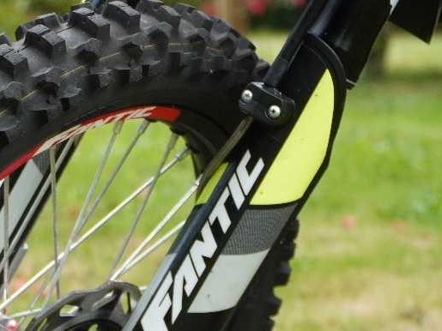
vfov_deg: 9.2
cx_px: 20
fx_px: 2058
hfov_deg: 12.1
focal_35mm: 161
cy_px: 318
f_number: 4
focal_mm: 45
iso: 1250
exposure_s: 1/2000
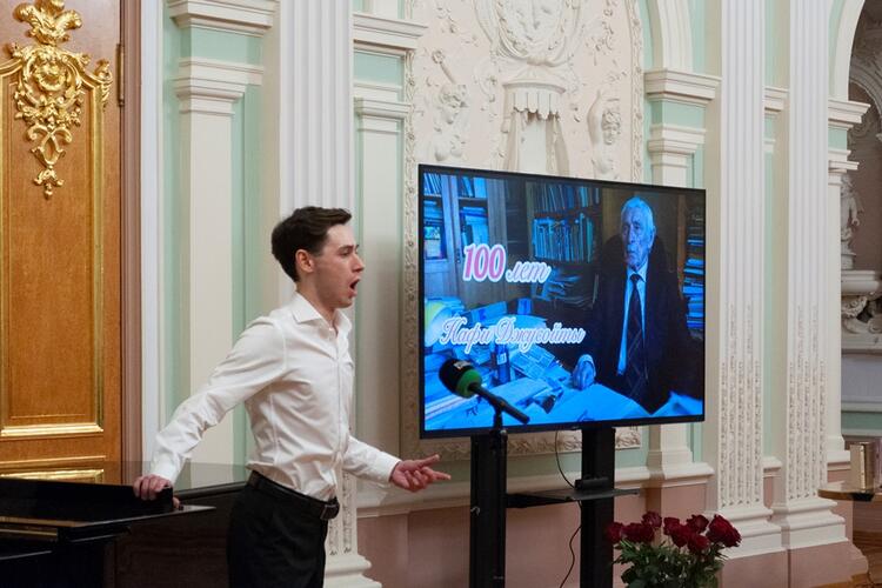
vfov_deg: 18.2
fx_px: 1837
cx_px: 441
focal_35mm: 75
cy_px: 294
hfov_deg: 27.0
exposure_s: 1/30
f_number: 5.6
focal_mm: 50
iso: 2500
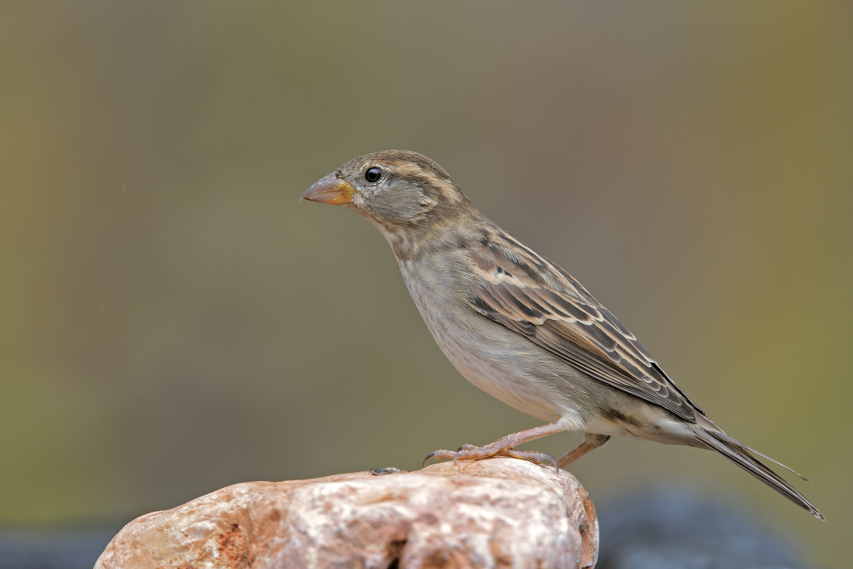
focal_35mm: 600
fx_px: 14216
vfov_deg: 2.3
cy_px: 284
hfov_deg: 3.4
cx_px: 426
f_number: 8
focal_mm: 600
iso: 1400
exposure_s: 1/640
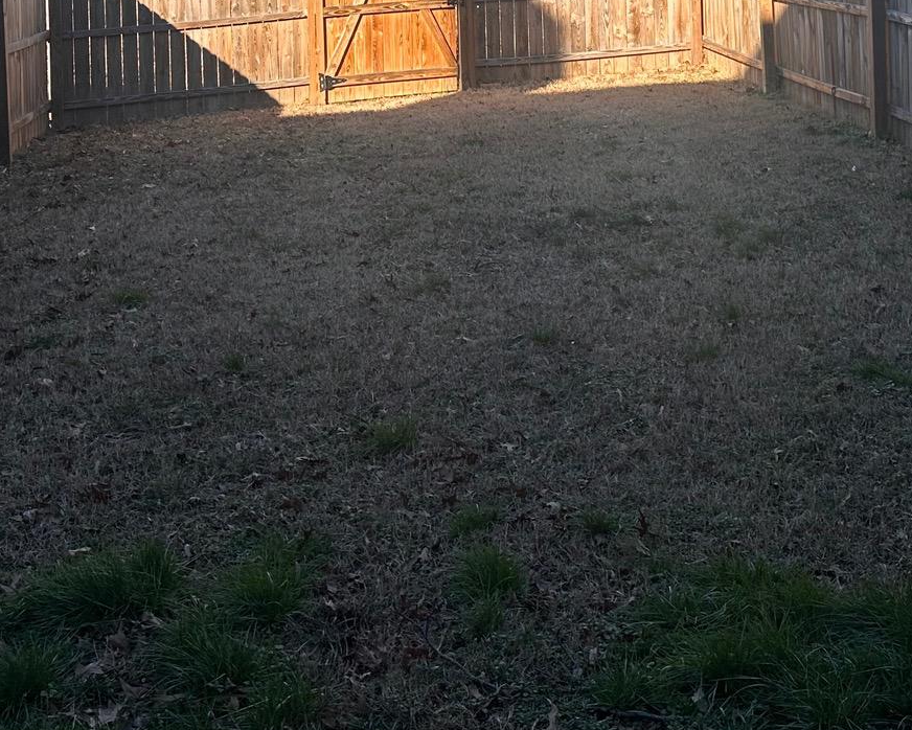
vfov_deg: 25.7
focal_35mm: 55
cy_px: -64
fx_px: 1485
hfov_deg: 34.1
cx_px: 500
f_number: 1.78
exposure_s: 1/2203
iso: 80
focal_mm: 6.86
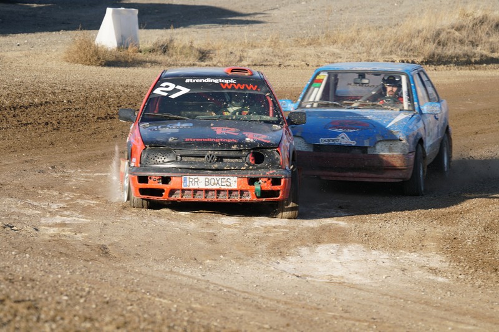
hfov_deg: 8.3
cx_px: 250
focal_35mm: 248
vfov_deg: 5.5
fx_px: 3428
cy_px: 166
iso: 125
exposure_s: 1/400
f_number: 5.6
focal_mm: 165
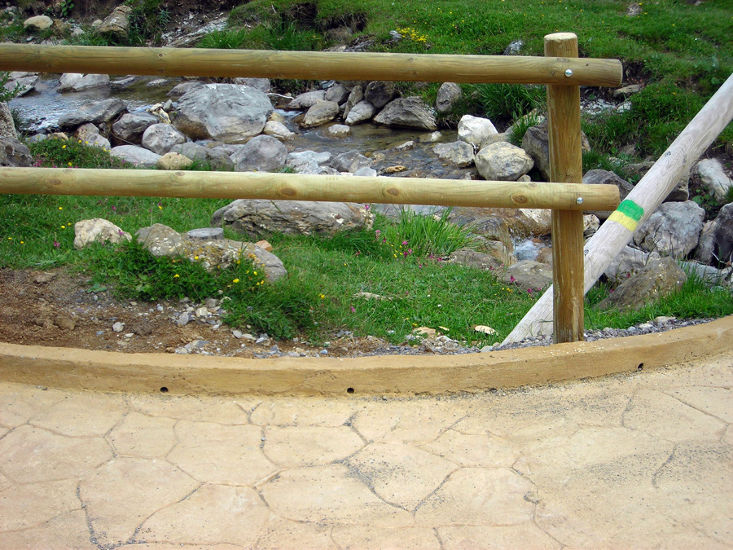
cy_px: 275
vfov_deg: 26.6
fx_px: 1165
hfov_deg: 34.9
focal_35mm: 55
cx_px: 366
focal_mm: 9.1
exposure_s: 1/334
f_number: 3.6
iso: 50
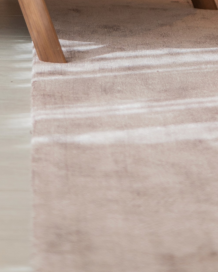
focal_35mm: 220
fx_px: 1774
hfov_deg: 7.0
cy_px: -322
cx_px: 177
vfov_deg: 8.2
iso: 160
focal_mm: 50
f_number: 1.8
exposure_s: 1/320
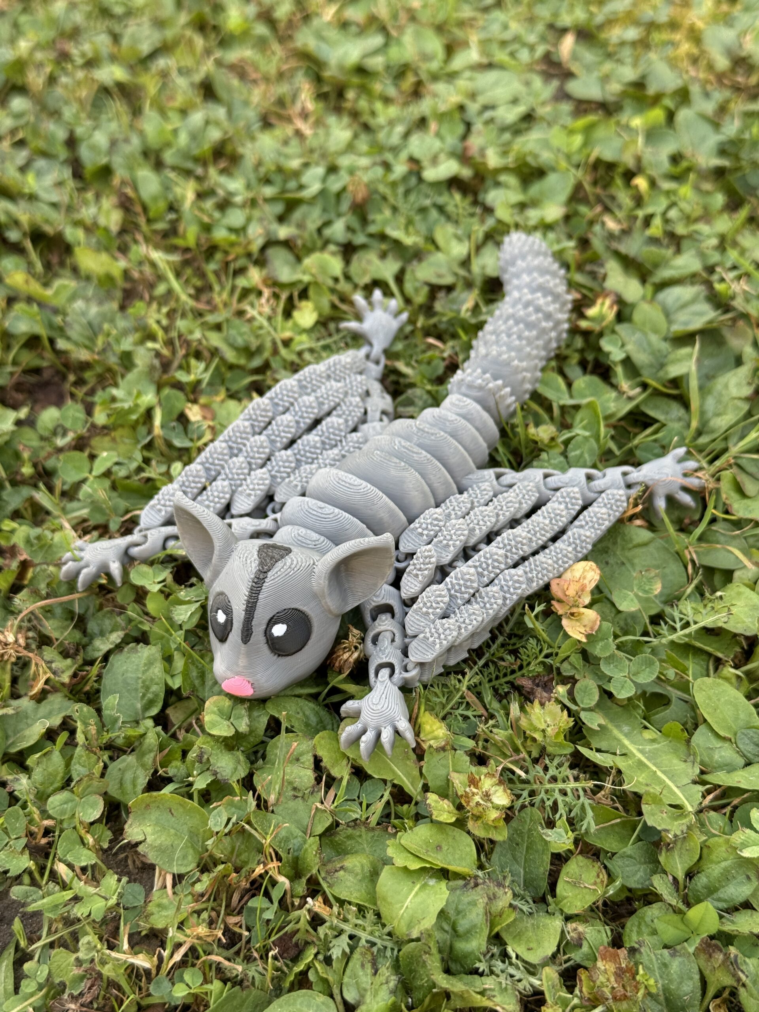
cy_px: 506
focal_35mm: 48
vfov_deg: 39.7
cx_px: 380
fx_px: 1403
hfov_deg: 30.3
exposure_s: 1/221
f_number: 1.78
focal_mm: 6.76
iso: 100
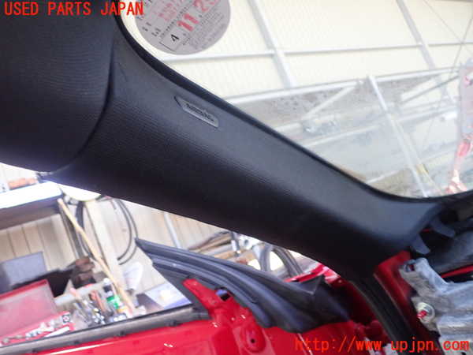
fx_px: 410
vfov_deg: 46.8
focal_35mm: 30
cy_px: 178
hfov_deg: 60.0
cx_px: 236
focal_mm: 5.5
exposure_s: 1/30
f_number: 2.3
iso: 400
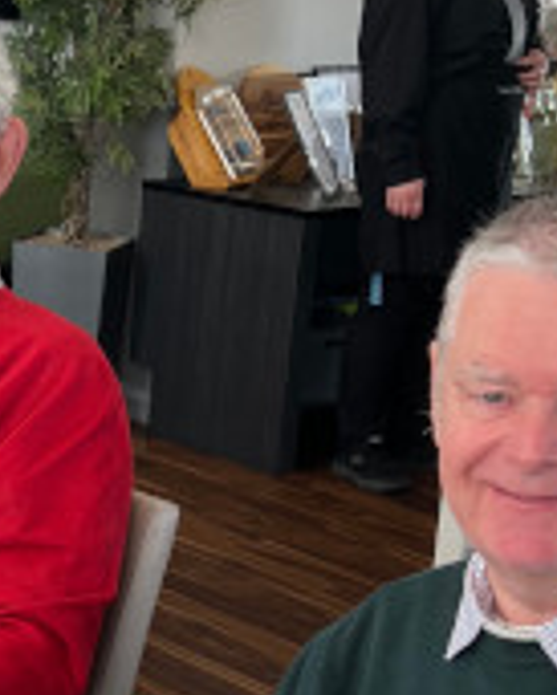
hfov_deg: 16.6
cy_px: 561
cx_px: -94
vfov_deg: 21.2
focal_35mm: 89
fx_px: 1832
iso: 64
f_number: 1.5
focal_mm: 5.7
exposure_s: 1/100
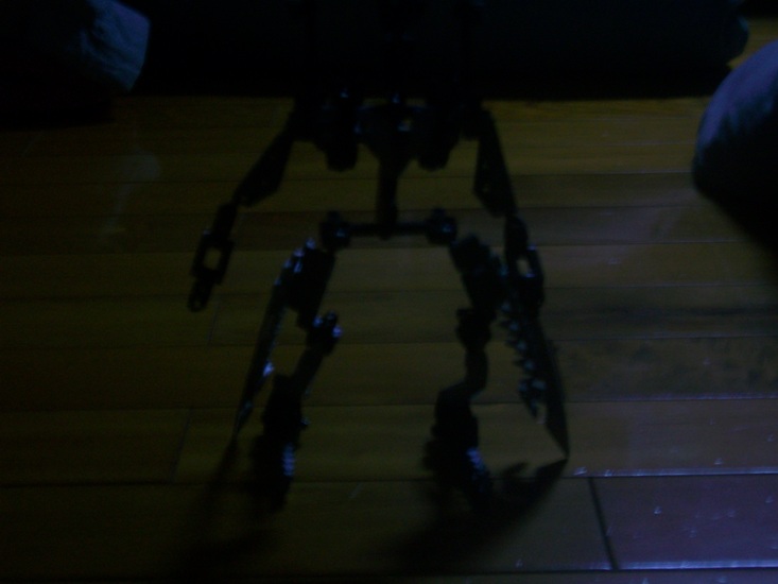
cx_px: 389
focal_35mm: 62
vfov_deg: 23.7
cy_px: 292
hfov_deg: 31.2
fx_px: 1394
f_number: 4.1
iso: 64
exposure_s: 1/2
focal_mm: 11
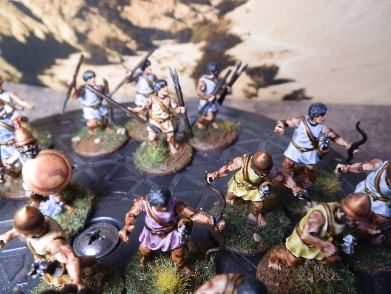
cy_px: 147
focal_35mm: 28
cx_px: 196
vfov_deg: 49.7
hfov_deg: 63.4
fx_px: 316
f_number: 3.1
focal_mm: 5
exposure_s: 1/125
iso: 400
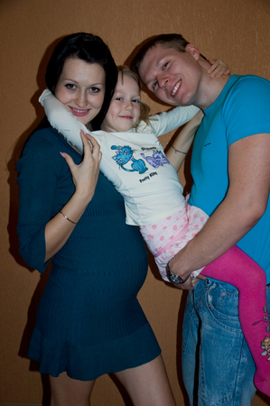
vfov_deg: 42.4
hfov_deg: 28.9
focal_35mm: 46
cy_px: 203
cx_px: 135
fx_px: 524
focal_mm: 31
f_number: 4
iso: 200
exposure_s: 1/60
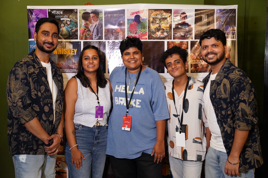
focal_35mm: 38
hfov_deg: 50.7
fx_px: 283
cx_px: 134
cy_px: 89
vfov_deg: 35.1
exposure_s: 1/100
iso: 5000
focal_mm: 38
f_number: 2.8
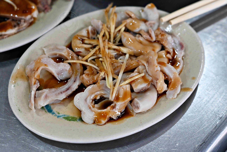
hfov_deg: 27.0
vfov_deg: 18.2
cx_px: 114
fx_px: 473
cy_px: 76
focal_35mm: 75
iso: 1100
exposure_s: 1/200
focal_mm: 50
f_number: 3.2
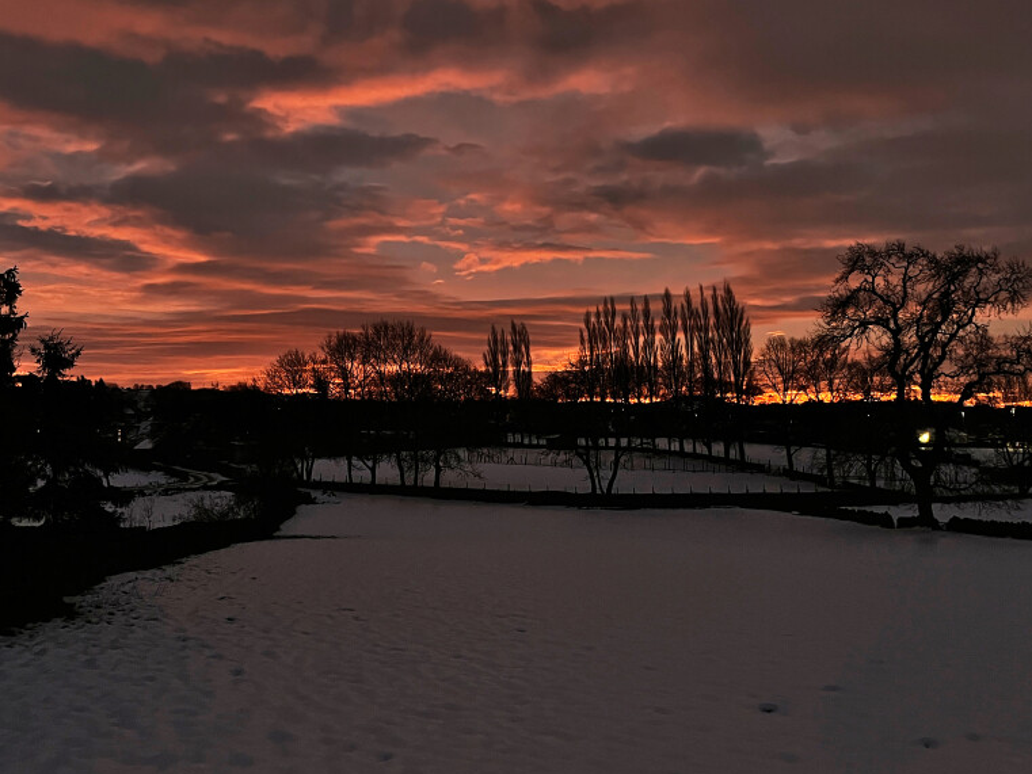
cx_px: 499
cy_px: 390
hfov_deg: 52.6
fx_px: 1044
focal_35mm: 35
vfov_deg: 40.7
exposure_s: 1/33
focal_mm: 5.1
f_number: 1.6
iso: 500
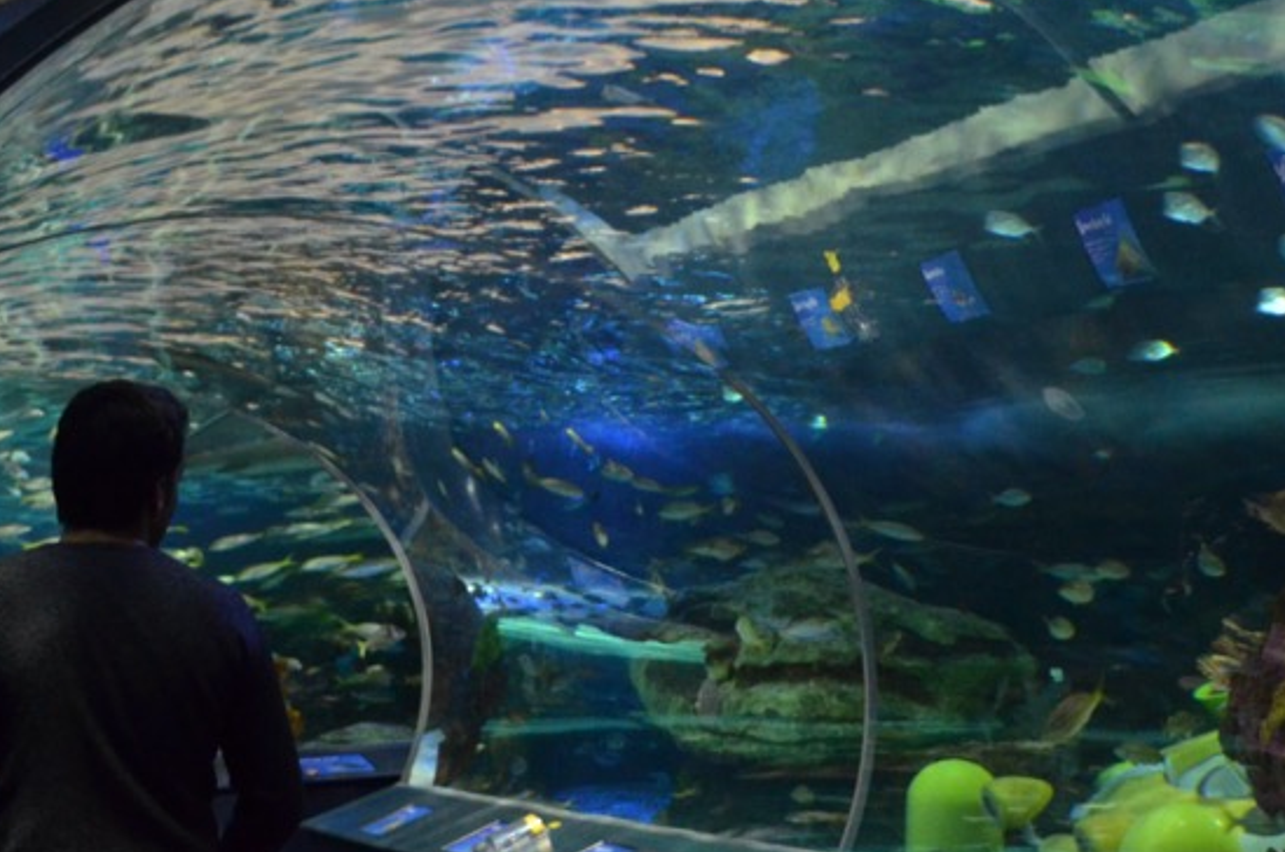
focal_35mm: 103
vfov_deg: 13.0
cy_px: -34
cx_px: 911
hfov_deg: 19.7
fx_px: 3680
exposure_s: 1/30
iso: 1250
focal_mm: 27
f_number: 4
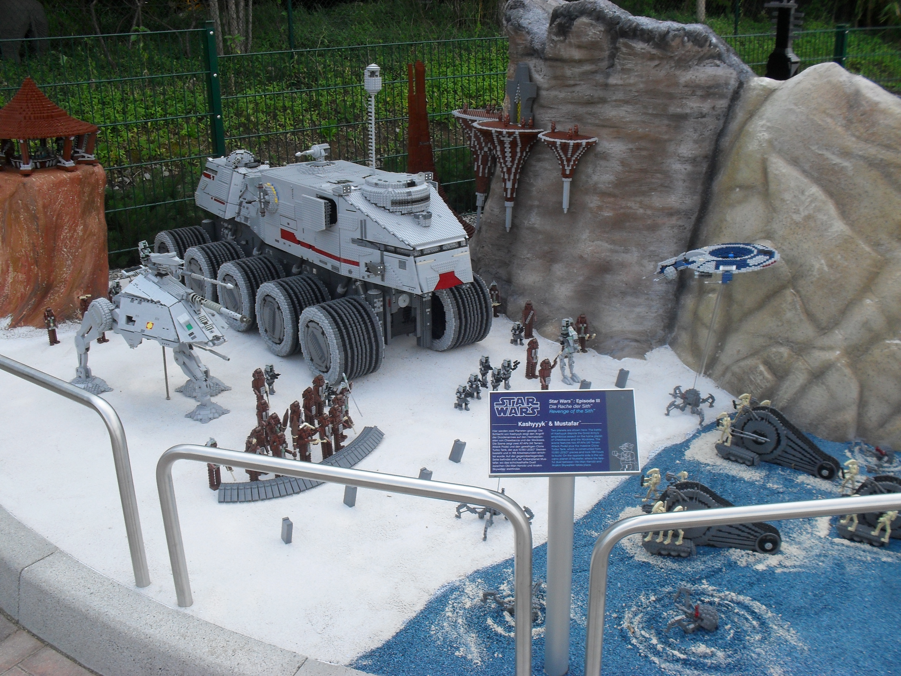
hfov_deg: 52.6
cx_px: 450
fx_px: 911
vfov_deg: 40.7
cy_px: 338
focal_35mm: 35
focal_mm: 6.3
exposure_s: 1/90
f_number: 8.4
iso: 100
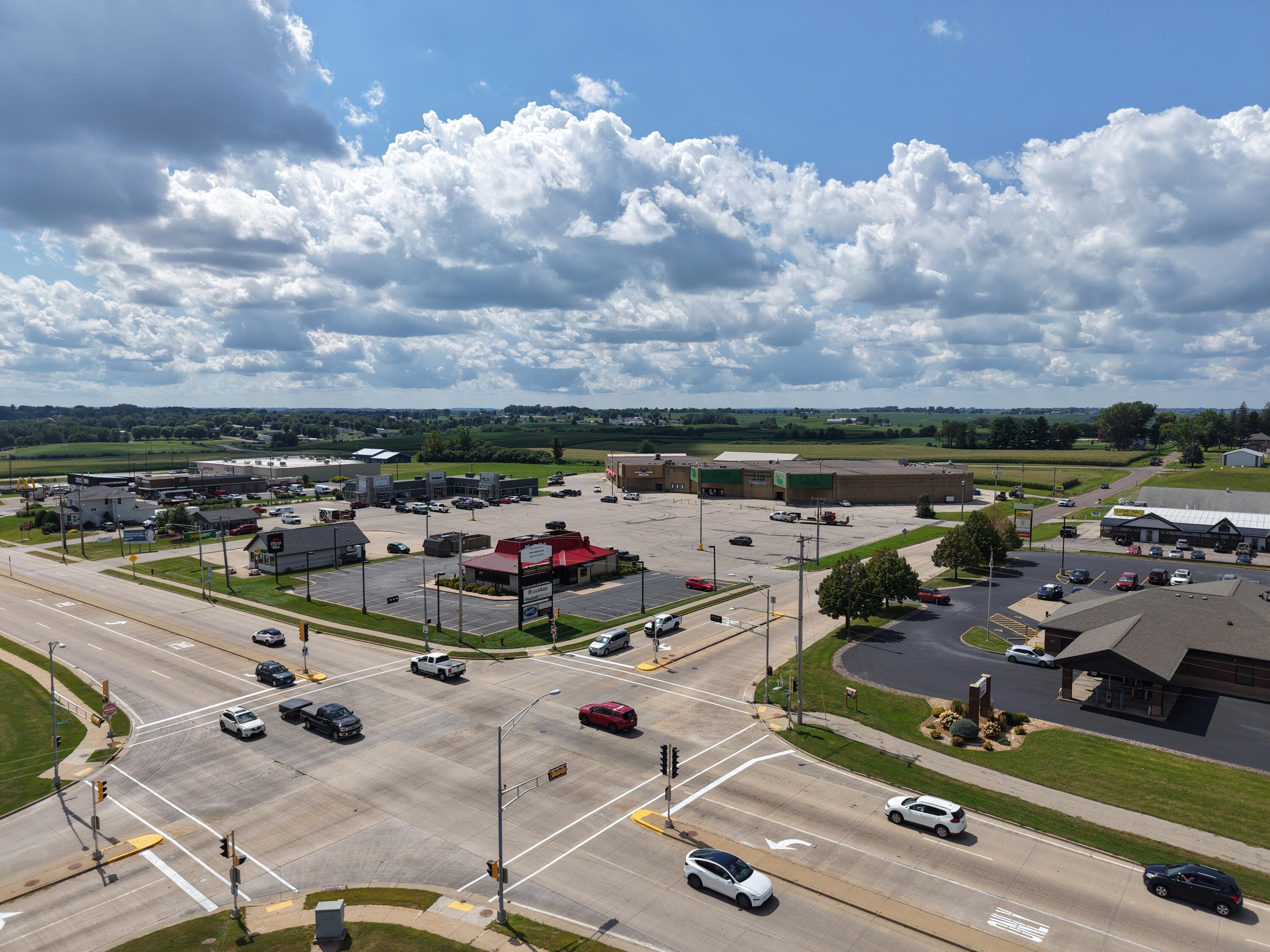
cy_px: 476
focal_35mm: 24
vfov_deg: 56.8
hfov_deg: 71.6
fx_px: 881
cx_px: 635
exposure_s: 1/6000
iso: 140
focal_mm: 8.67
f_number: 1.8
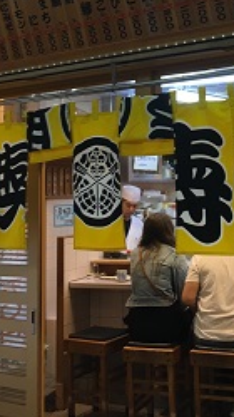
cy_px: 99
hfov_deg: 19.6
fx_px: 673
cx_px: 159
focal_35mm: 61
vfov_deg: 33.6
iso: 25
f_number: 2.2
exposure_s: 1/30
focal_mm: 4.15
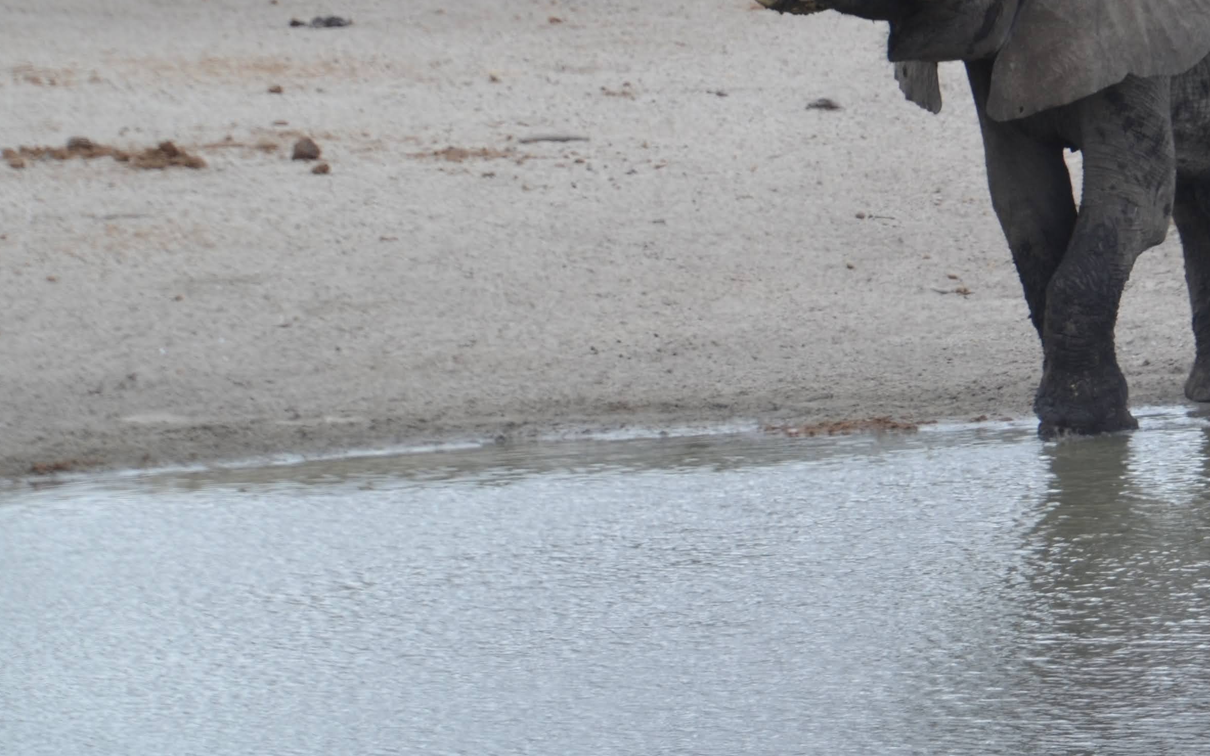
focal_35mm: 551
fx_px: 18169
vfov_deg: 2.4
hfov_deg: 3.8
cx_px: 1004
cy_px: 28
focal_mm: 185
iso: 200
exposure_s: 1/500
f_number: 5.6
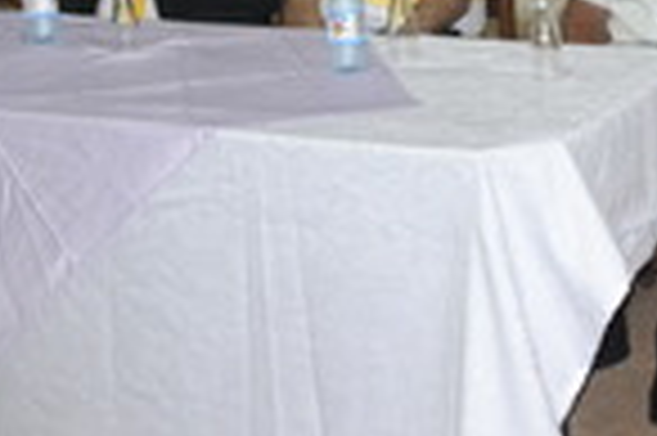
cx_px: 619
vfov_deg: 12.9
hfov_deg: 19.6
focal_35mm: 102
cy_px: -148
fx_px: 1859
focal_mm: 20
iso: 3200
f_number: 3.5
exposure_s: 1/60
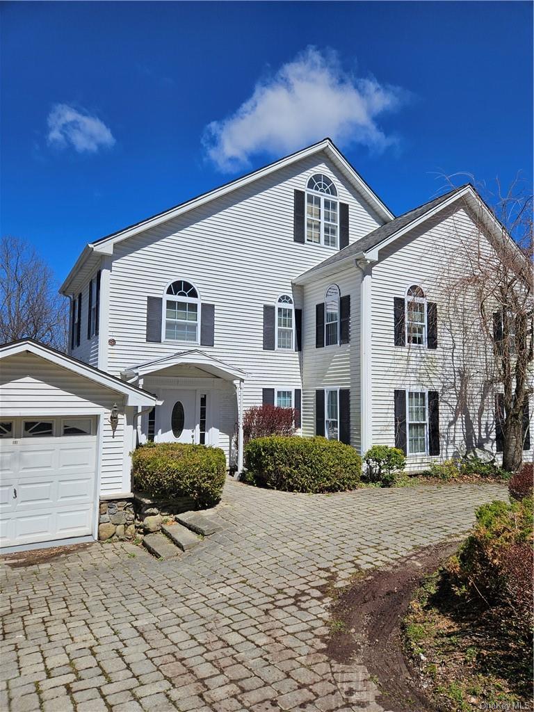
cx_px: 267
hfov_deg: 58.9
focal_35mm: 23
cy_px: 356
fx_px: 473
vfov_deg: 73.9
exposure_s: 1/4187
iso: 25
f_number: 1.8
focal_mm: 5.4
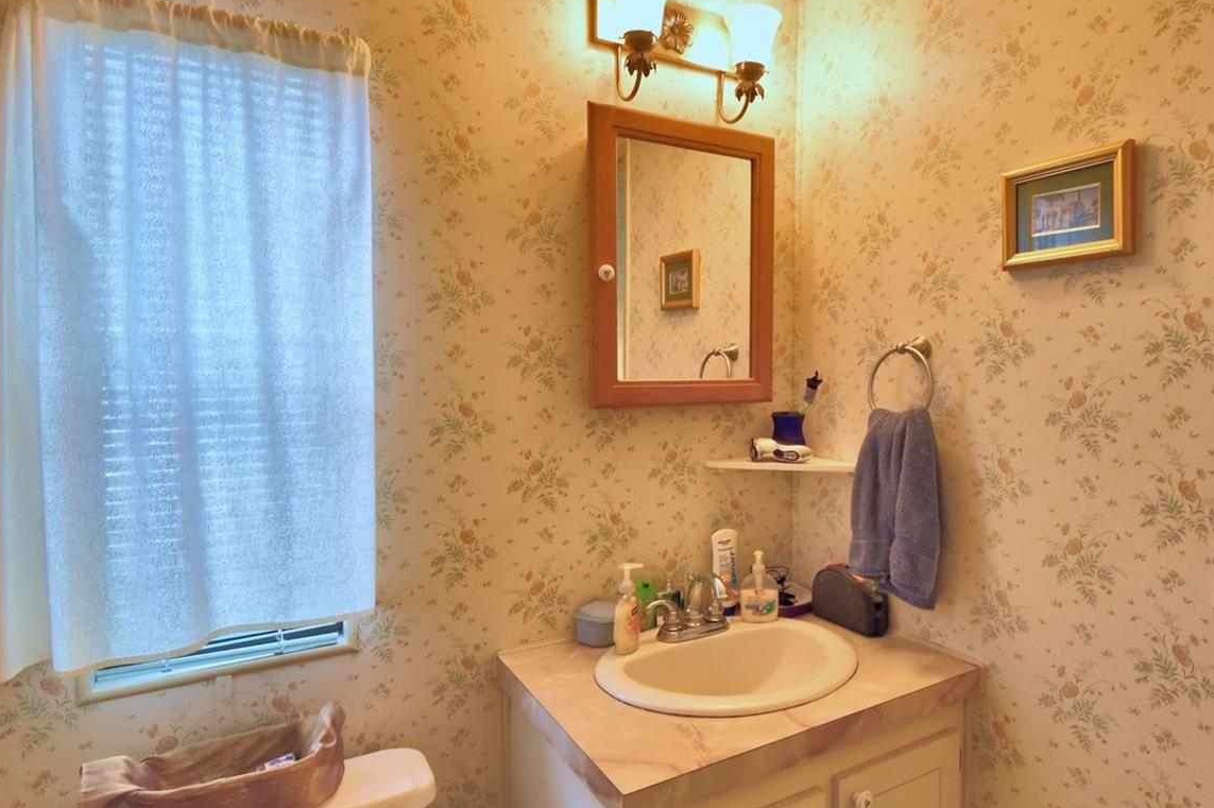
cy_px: 398
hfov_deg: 80.3
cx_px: 726
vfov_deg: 59.4
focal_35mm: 21
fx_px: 708
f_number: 4.5
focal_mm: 10
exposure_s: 1/50
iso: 400
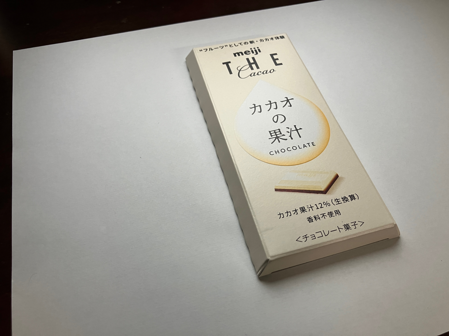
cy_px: 168
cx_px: 224
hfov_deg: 63.4
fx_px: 363
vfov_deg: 49.7
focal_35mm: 28
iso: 80
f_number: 1.8
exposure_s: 1/82
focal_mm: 3.99
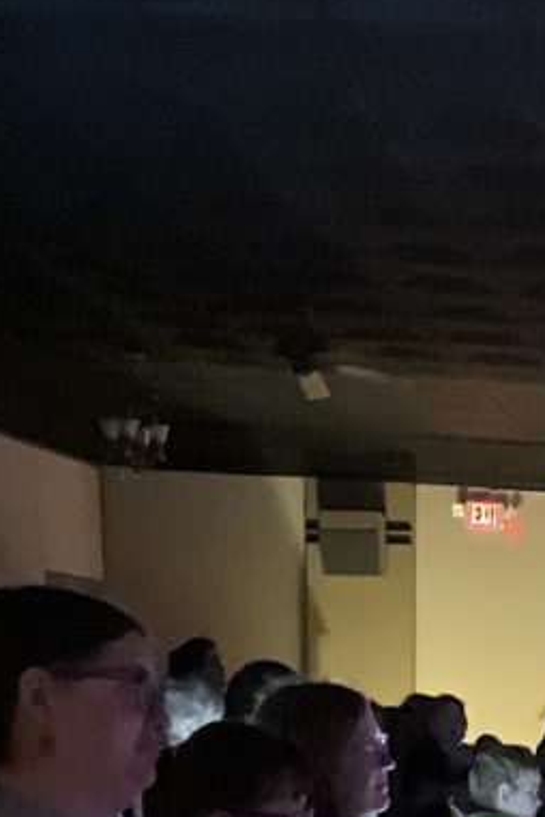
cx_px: 605
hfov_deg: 16.3
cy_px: 1083
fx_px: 1839
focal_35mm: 81
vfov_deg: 22.3
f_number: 1.8
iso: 1600
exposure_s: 1/15
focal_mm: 3
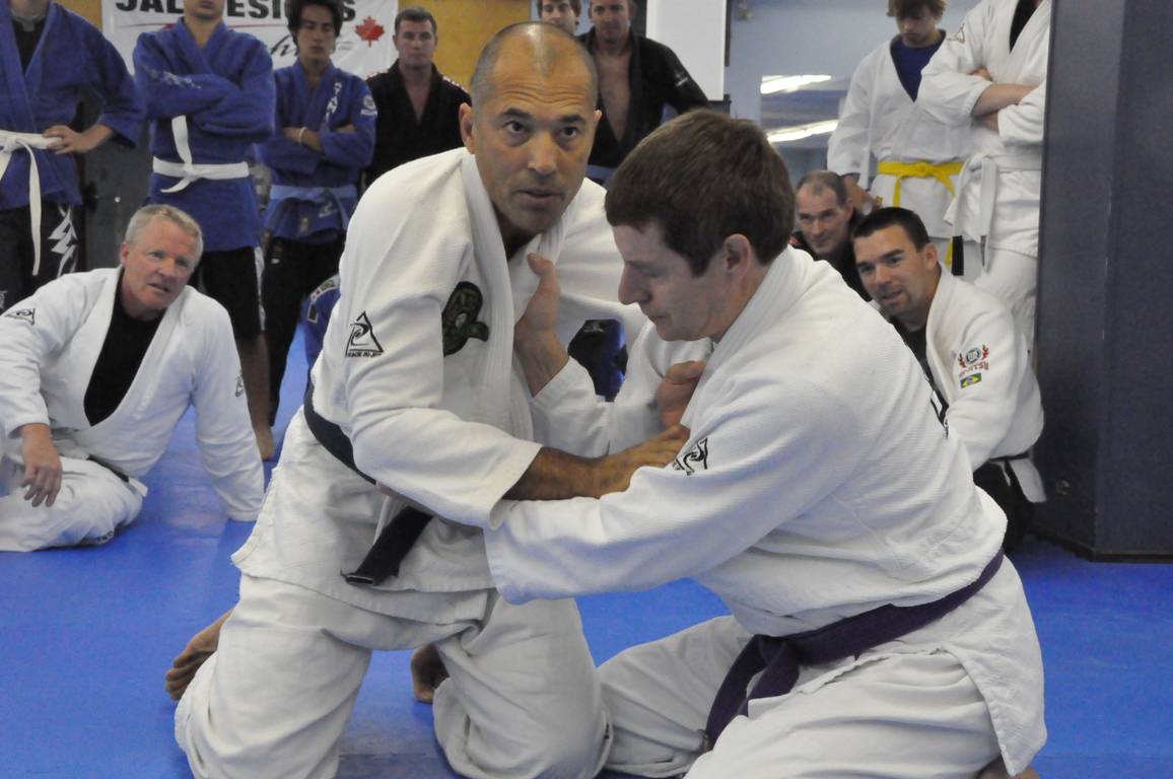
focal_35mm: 57
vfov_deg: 23.7
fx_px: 1855
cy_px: 390
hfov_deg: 35.1
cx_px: 586
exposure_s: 1/125
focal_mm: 38
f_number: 11
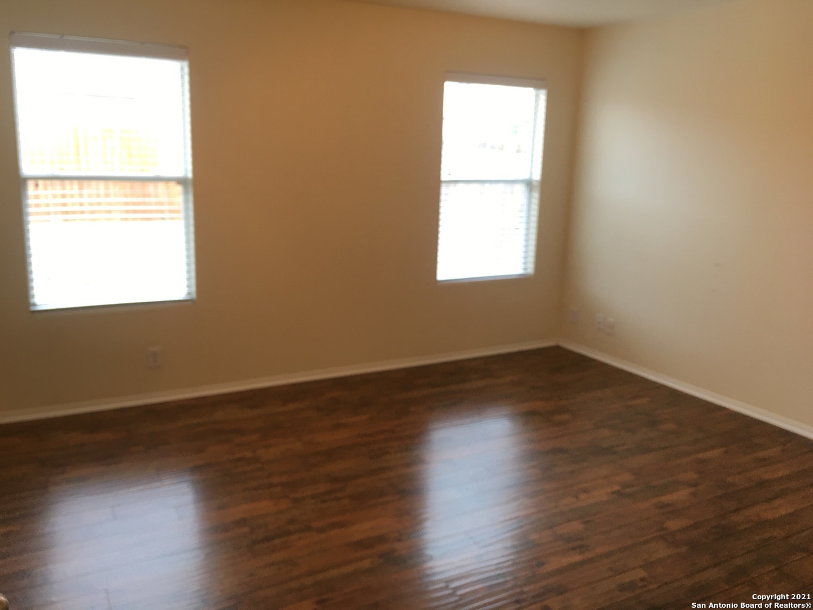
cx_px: 406
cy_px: 305
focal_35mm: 29
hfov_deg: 61.7
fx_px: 681
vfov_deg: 48.2
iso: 32
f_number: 2.2
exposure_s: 1/15
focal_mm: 4.15
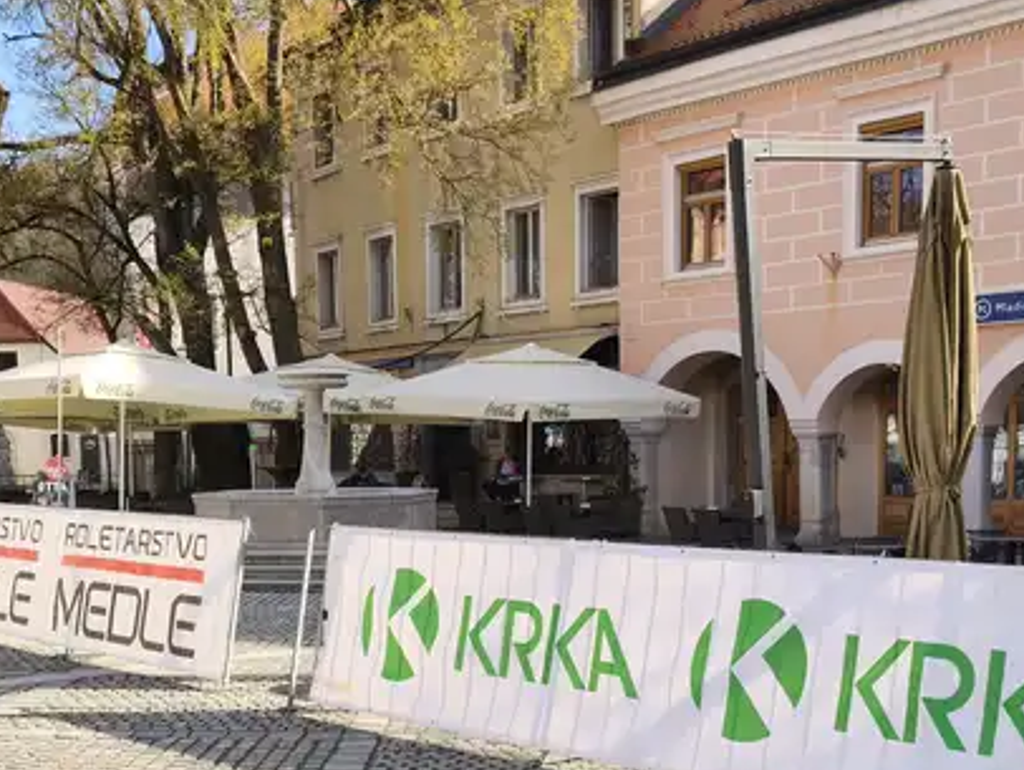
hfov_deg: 38.2
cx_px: 515
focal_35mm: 50
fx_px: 1480
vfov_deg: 28.4
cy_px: 632
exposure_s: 1/1133
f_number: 1.7
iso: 50
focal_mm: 5.35
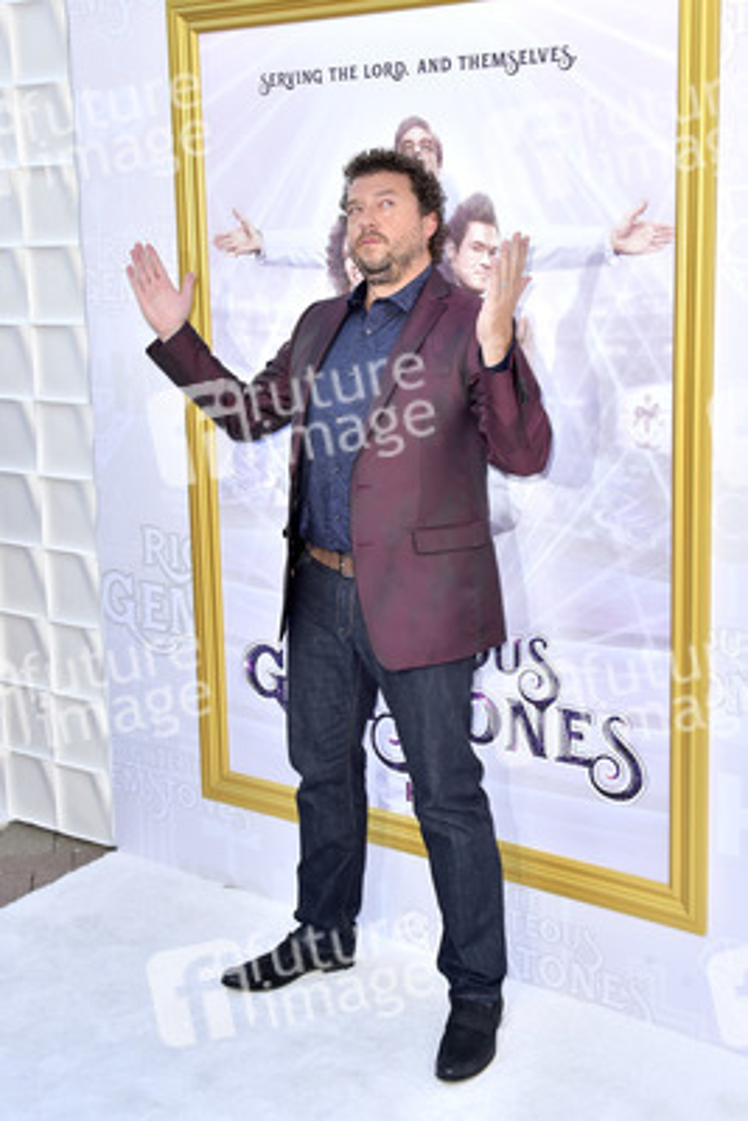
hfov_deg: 35.1
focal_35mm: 38
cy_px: 560
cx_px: 374
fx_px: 1183
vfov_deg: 50.7
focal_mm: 38
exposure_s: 1/250
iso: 320
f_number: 7.1
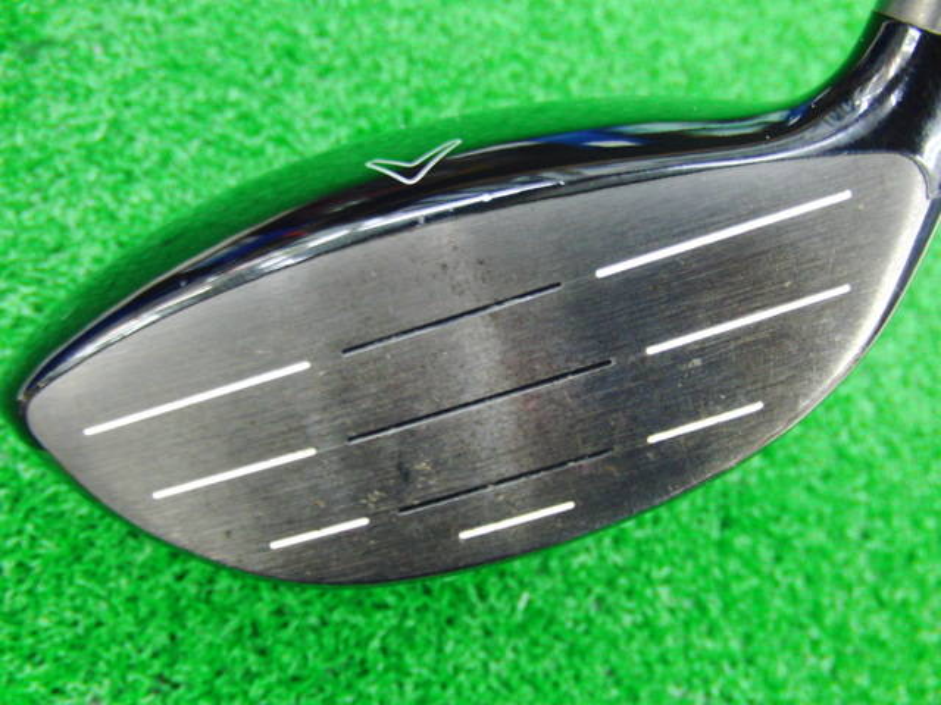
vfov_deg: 38.7
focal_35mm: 37
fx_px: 1006
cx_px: 470
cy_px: 352
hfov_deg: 50.1
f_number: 3.6
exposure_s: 1/13
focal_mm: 6.42
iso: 400
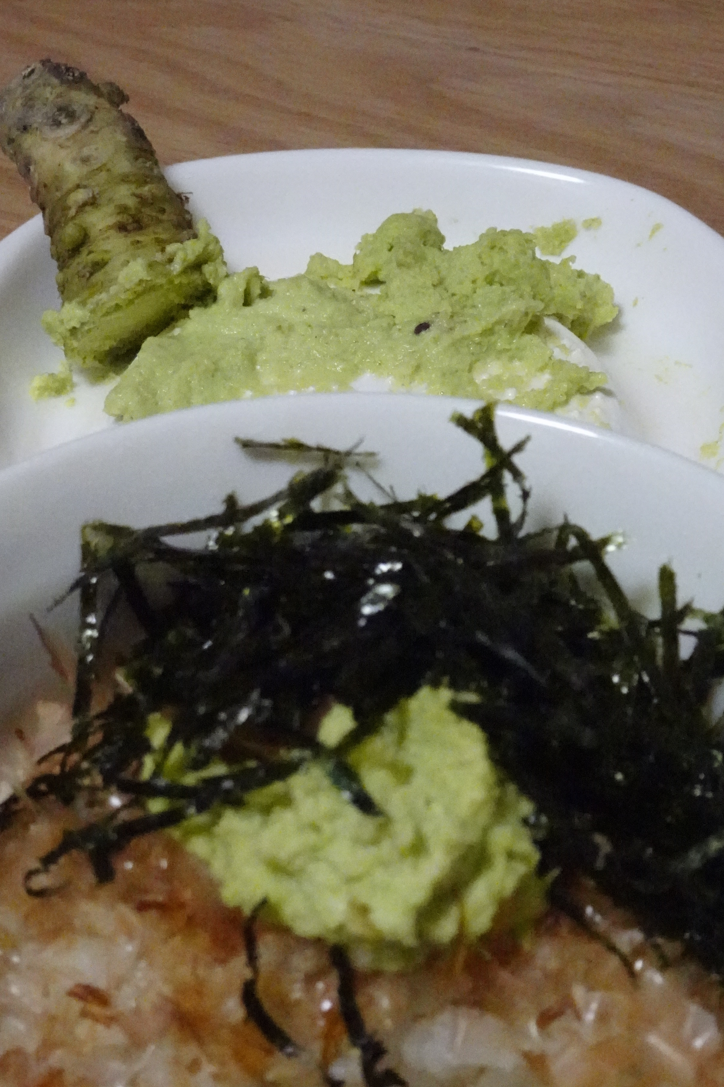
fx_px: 2473
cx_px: 379
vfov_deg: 24.8
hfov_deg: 16.7
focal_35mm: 82
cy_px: 541
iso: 3200
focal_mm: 12.28
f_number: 5
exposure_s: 1/200
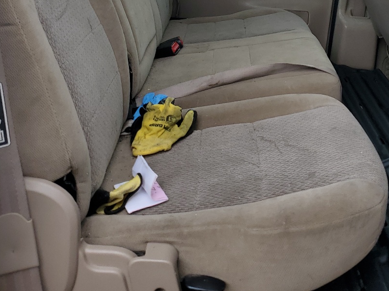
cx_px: 285
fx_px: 584
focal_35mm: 52
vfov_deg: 26.7
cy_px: 9
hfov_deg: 36.1
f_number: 1.5
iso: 50
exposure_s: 1/435
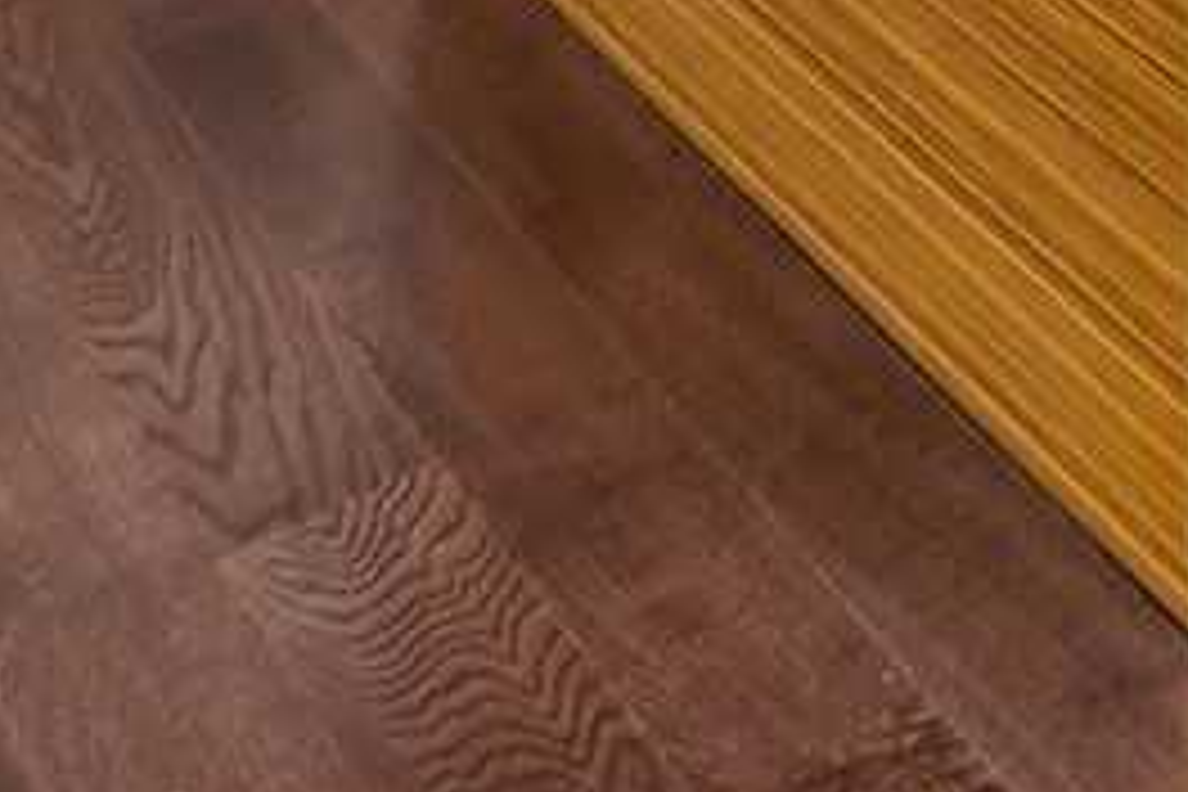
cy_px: -1721
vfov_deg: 10.1
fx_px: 2970
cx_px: 1496
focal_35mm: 90
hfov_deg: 20.8
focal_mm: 14
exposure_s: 1/80
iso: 200
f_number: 8
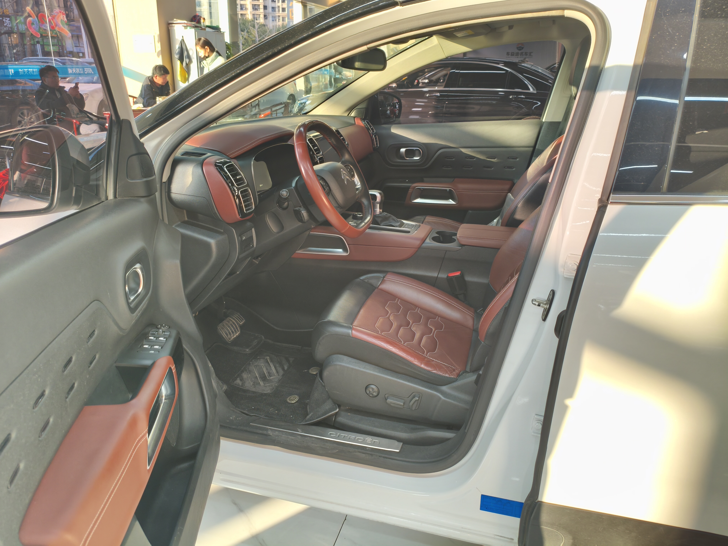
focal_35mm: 26
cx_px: 364
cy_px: 273
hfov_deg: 67.3
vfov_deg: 53.1
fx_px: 547
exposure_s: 1/50
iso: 500
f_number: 1.5
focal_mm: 4.94
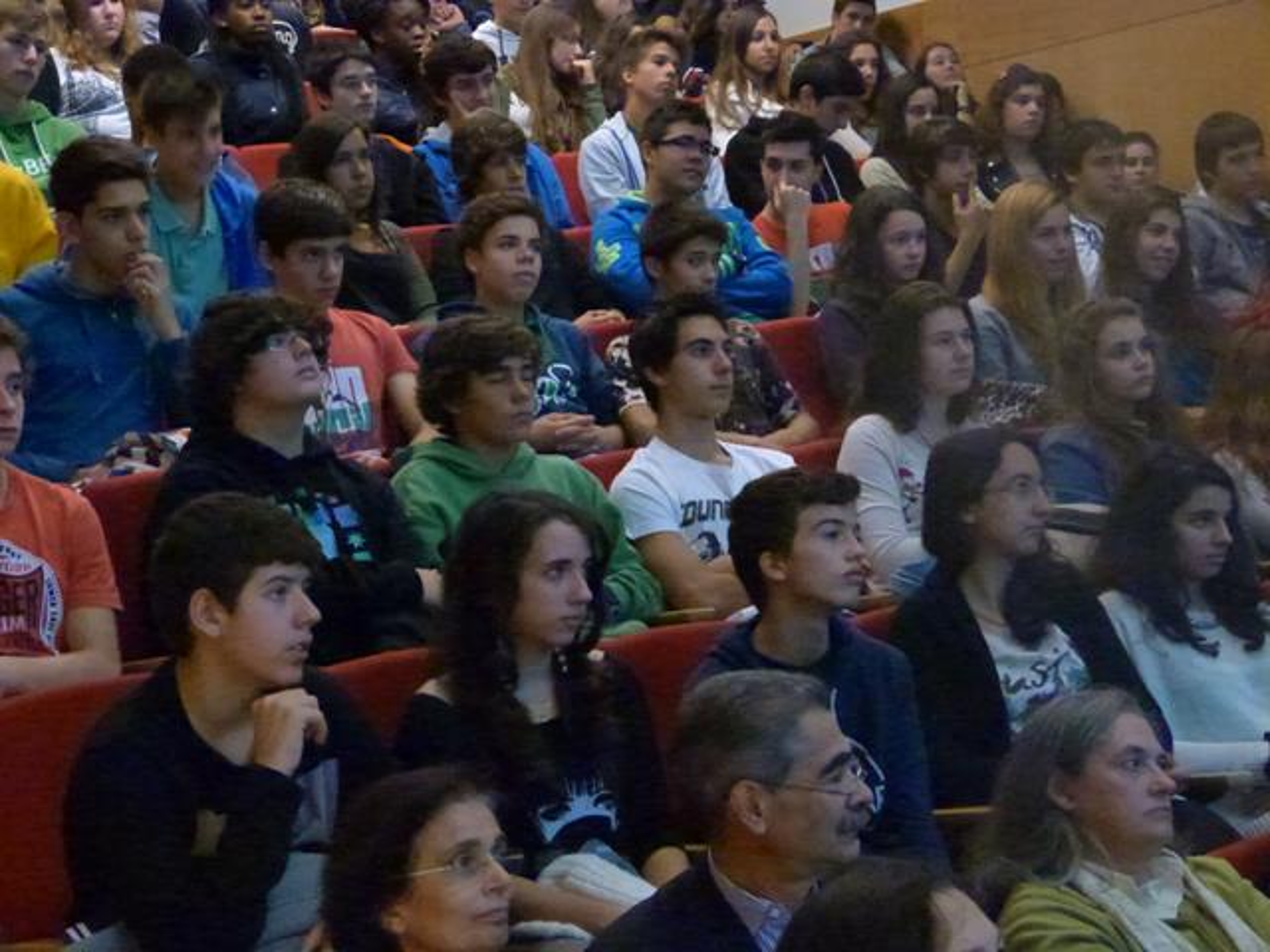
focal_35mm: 72
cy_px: 476
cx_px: 635
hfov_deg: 27.0
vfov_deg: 20.4
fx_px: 2642
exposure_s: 1/15
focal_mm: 12.9
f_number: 3.3
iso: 1600
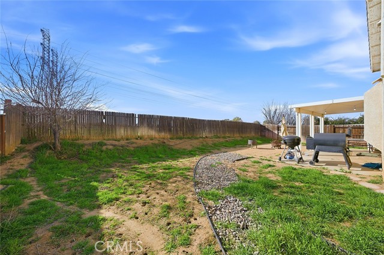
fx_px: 139
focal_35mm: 13
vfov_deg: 85.4
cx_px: 192
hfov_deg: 108.4
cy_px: 128
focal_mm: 13
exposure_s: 1/1250
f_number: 6.3
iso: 250
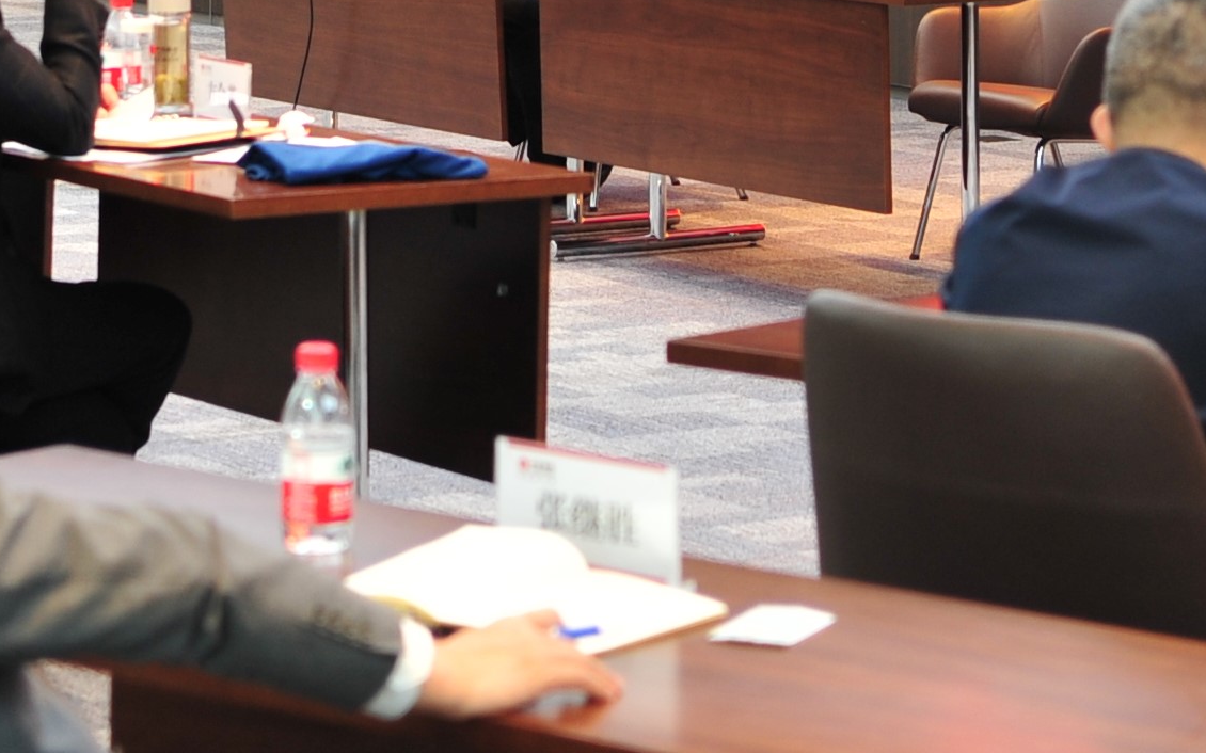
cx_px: 626
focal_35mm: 143
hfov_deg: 14.6
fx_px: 4700
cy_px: -161
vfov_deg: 9.0
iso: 400
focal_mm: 40
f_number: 2.8
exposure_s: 1/30
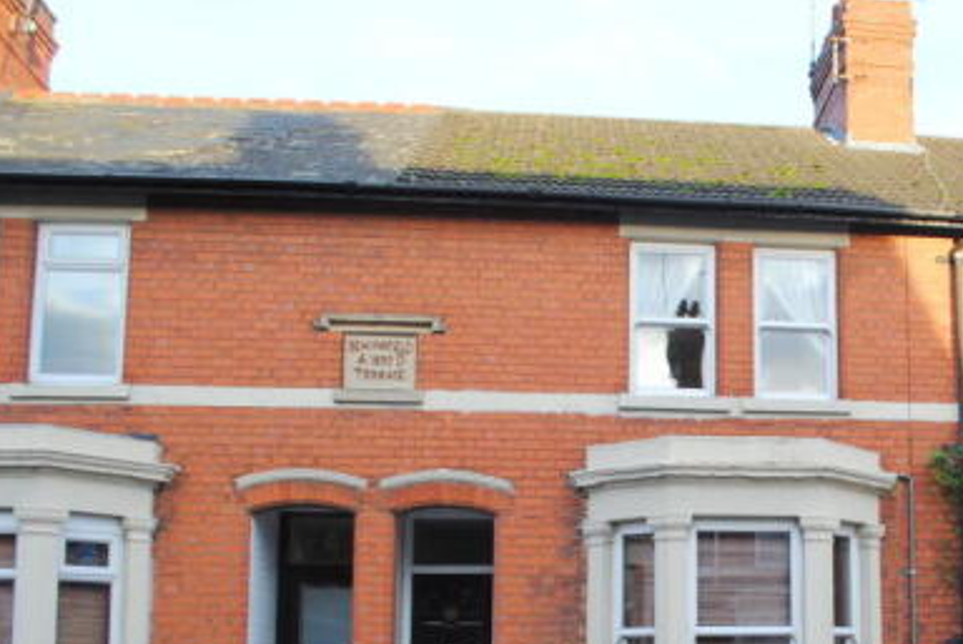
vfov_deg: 26.0
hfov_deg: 37.3
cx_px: 791
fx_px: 1366
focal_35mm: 51
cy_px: 525
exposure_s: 1/125
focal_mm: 20
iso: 180
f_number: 5.6
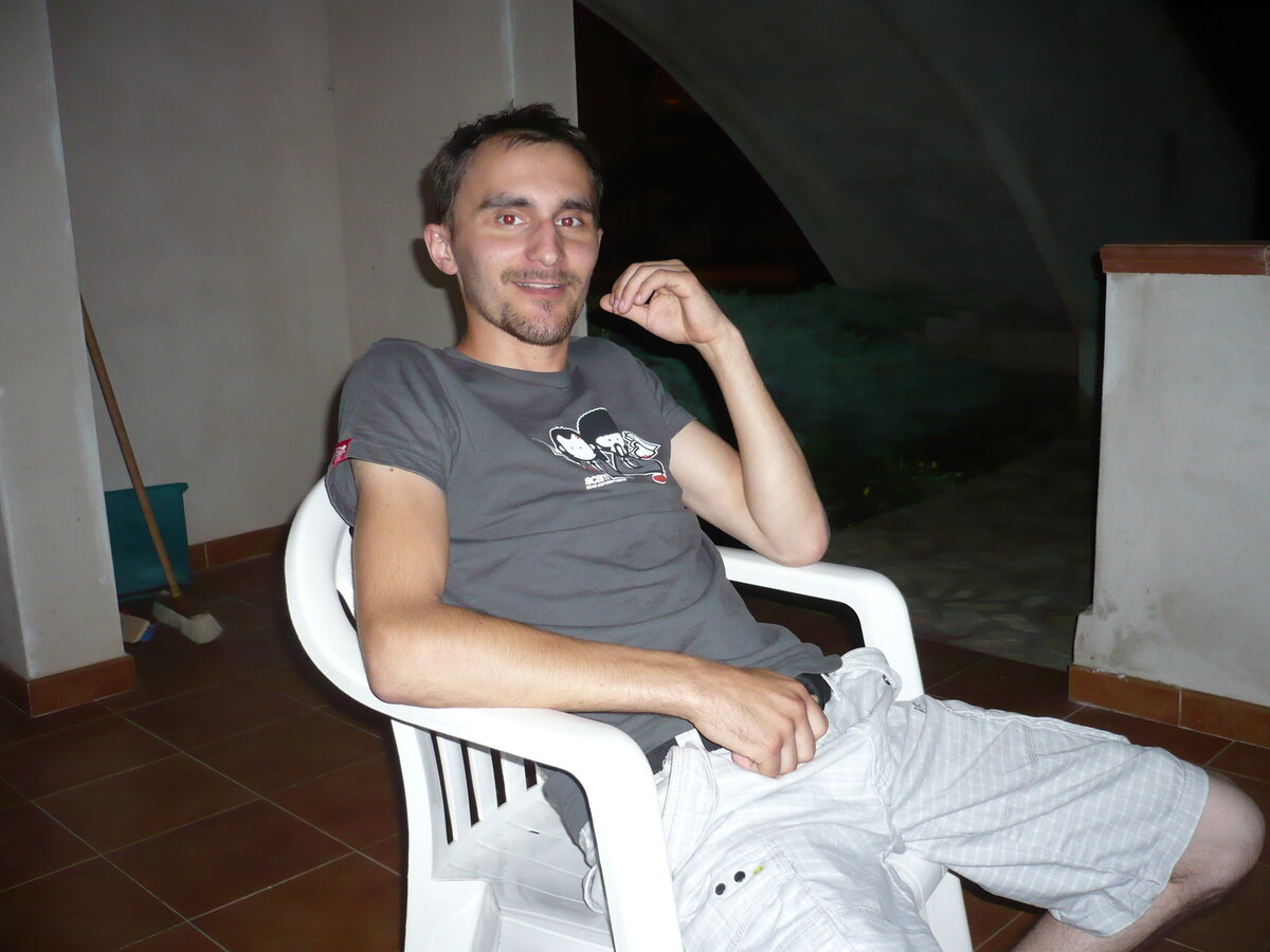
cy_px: 476
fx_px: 1284
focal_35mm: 35
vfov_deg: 40.7
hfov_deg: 52.6
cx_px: 635
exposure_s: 1/30
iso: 200
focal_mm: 5.8
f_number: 2.8
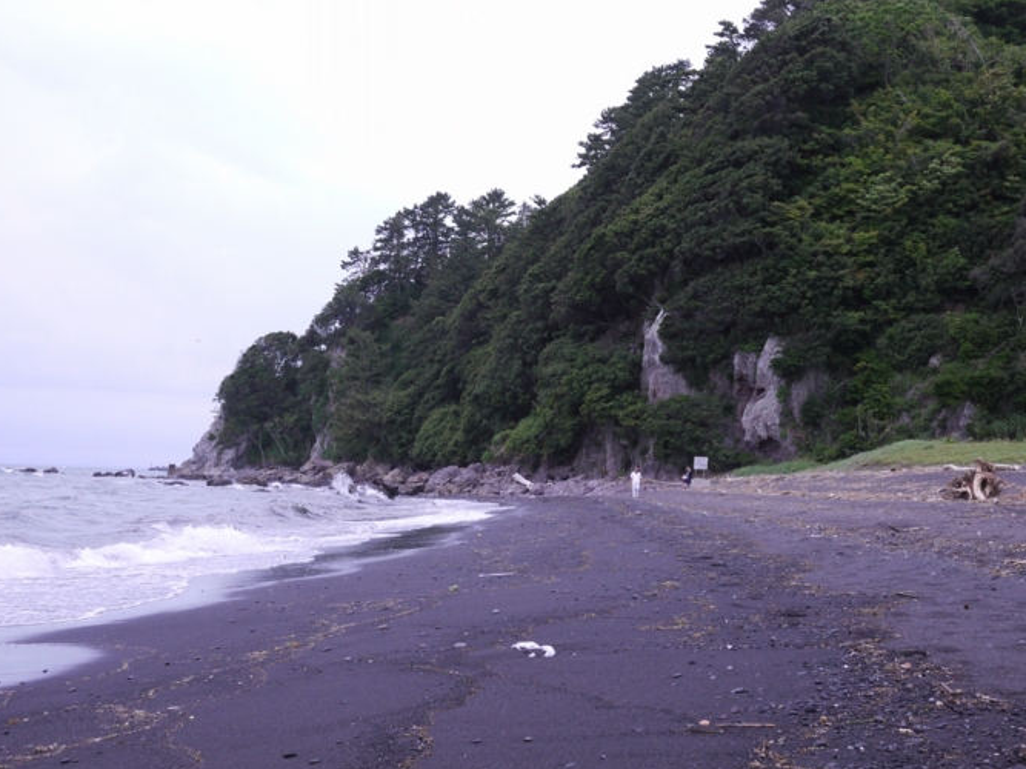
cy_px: 337
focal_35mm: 48
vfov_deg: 30.2
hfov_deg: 39.6
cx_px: 472
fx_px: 1422
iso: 400
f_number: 5.6
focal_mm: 20
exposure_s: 1/125
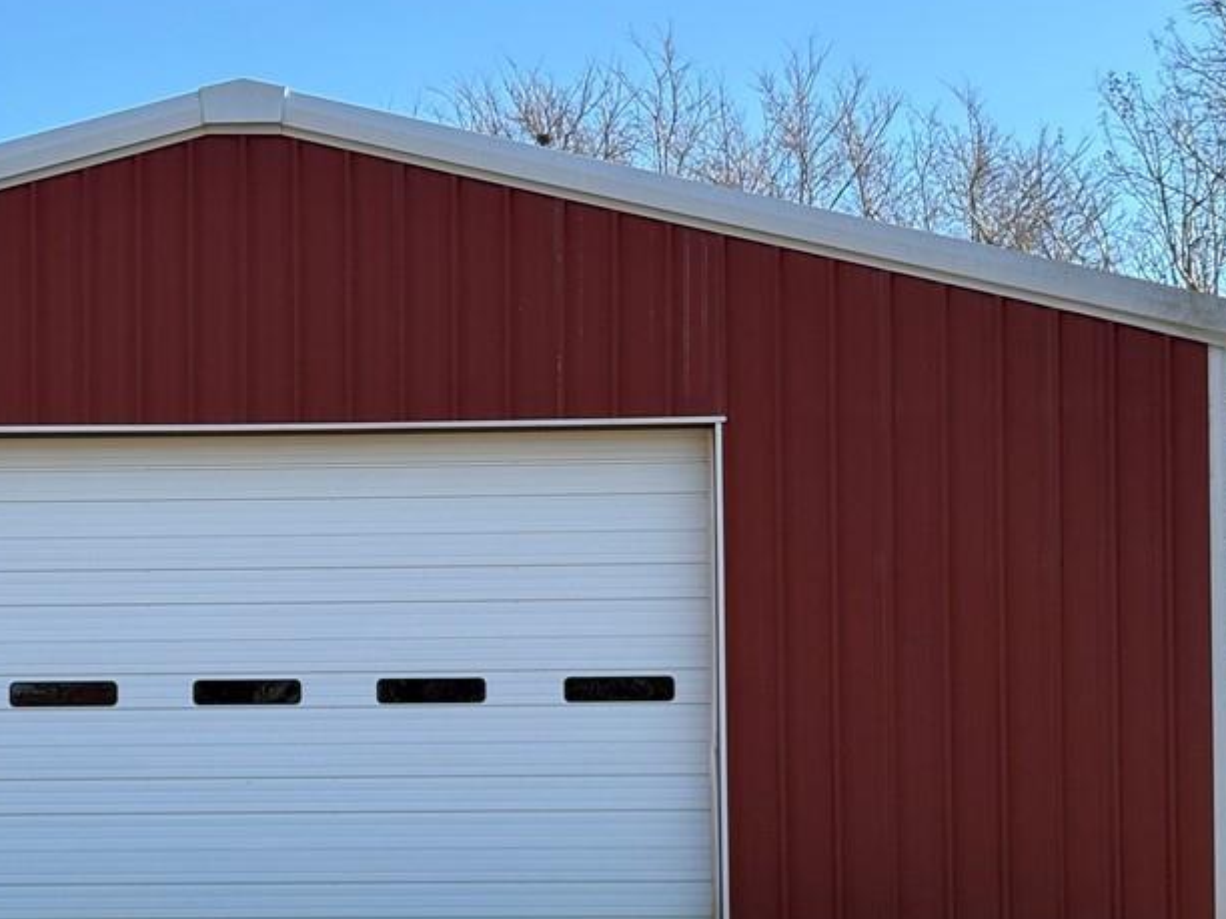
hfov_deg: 22.3
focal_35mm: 87
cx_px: 327
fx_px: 3081
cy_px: 647
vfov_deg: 16.9
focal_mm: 5.96
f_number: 1.6
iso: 50
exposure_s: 1/1422
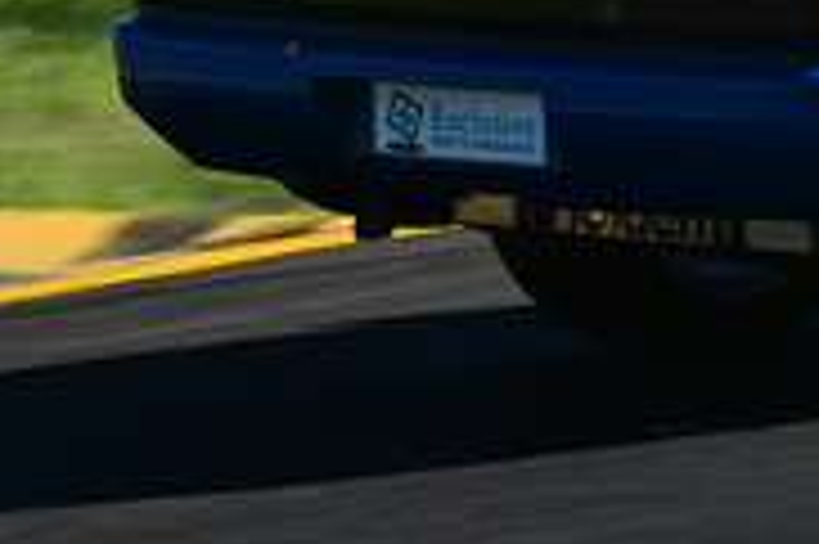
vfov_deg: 1.0
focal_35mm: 1319
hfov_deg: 1.6
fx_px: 29980
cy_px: -560
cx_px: 1508
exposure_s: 1/320
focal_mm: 200
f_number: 11
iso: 250
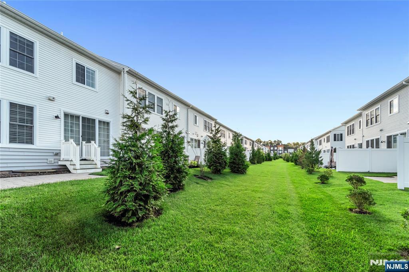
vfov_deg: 81.2
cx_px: 204
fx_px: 159
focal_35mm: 14
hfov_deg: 104.3
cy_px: 136
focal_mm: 14
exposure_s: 1/500
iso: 640
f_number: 11
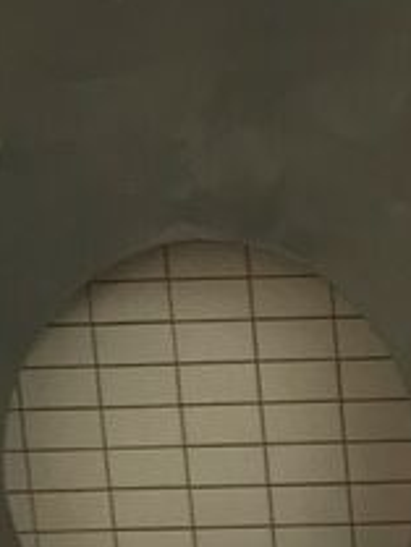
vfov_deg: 9.0
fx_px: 3052
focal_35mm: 193
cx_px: 861
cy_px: 1411
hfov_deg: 7.4
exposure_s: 1/100
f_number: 1.8
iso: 40
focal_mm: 3.99
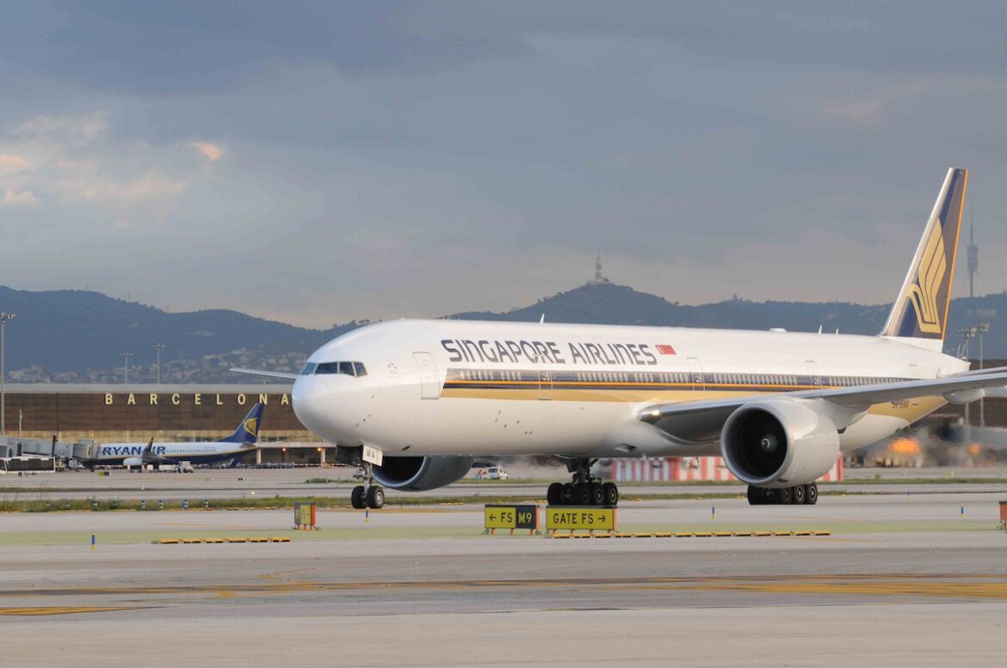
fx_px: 5238
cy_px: 334
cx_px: 504
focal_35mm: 188
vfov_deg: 7.3
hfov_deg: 11.0
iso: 400
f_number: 7.1
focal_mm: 125
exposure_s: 1/200
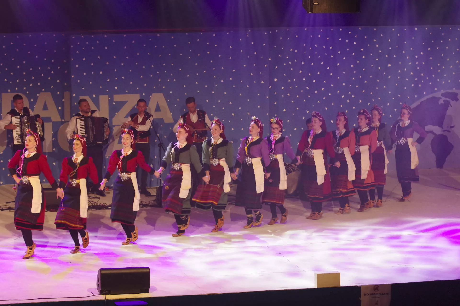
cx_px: 230
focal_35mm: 134
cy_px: 153
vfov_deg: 10.2
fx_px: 1712
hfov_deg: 15.3
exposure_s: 1/160
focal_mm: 87.5
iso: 3200
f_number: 3.2
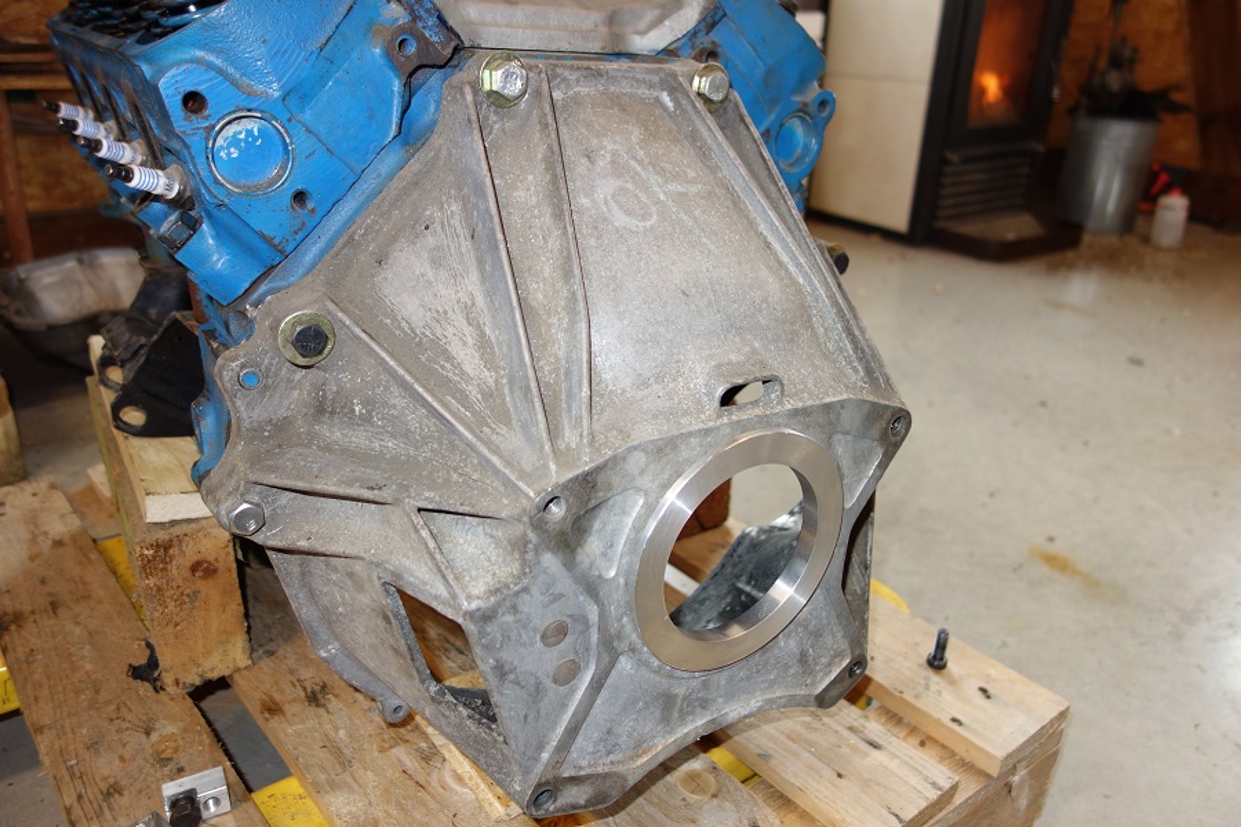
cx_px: 620
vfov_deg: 46.4
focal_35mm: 28
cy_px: 414
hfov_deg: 65.5
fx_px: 965
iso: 125
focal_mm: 10.4
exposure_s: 1/30
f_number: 1.8
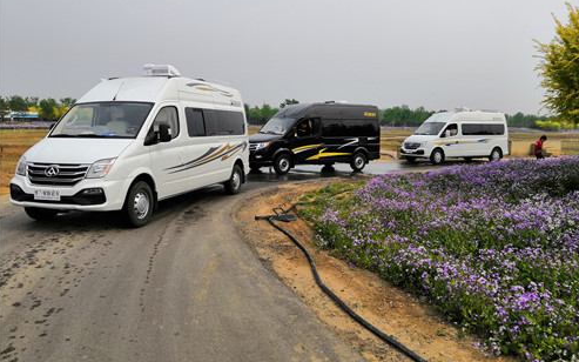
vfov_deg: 43.0
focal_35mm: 29
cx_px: 290
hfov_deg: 64.6
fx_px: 458
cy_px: 150
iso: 50
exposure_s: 1/1418
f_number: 1.8
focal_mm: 3.95
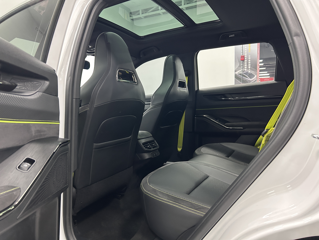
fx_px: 240
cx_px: 160
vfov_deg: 53.1
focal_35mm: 26
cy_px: 120
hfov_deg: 67.3
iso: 320
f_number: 1.5
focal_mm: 5.7
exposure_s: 1/50
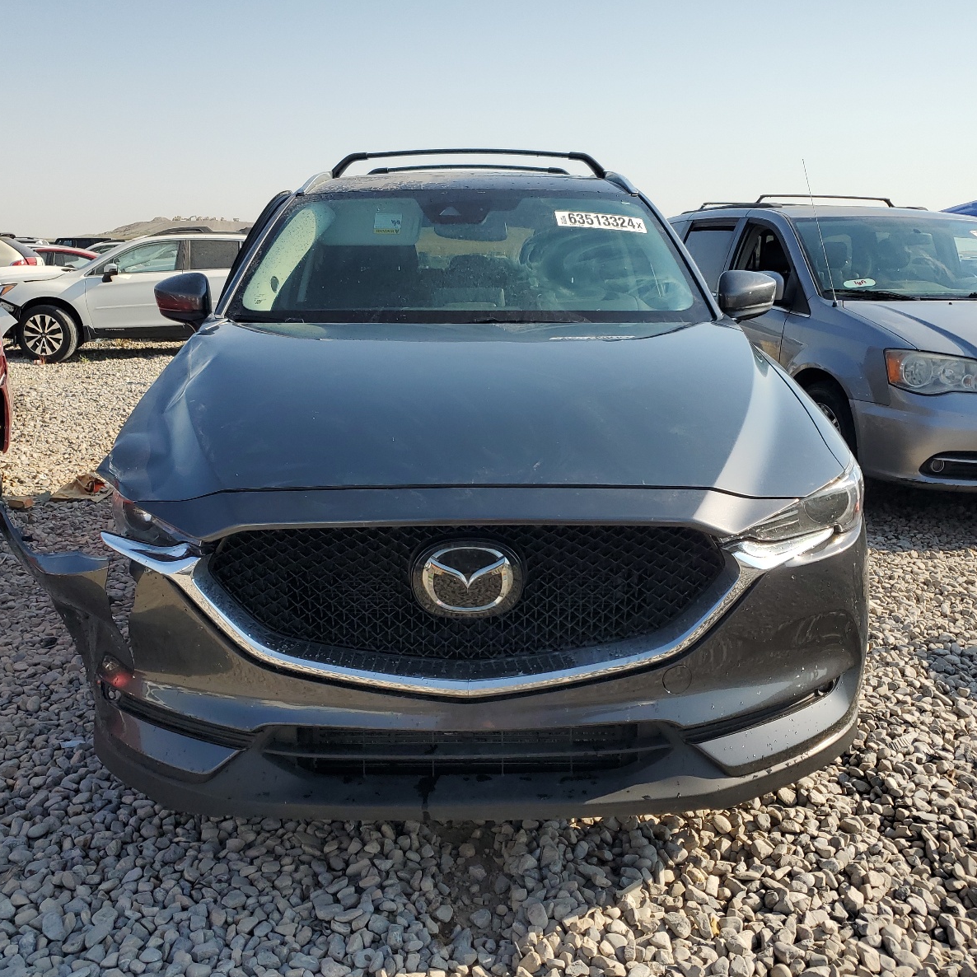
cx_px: 503
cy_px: 490
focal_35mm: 31
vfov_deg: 52.5
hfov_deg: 52.5
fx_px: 990
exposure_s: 1/2500
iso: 50
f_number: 1.5
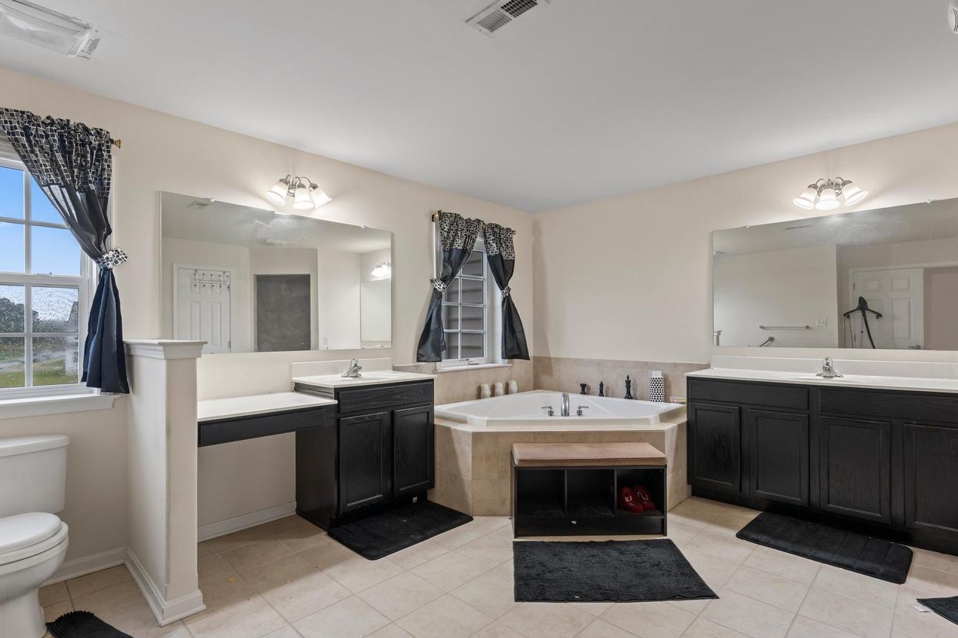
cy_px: 333
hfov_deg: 89.9
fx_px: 479
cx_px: 490
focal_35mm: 18
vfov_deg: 67.3
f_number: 9
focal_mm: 15.9
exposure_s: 1/4
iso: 400
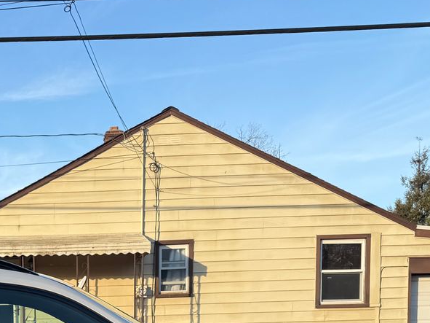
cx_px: -14
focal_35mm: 65
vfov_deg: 20.7
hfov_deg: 27.8
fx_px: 807
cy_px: 415
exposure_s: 1/2110
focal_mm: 6.76
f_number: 1.78
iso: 80
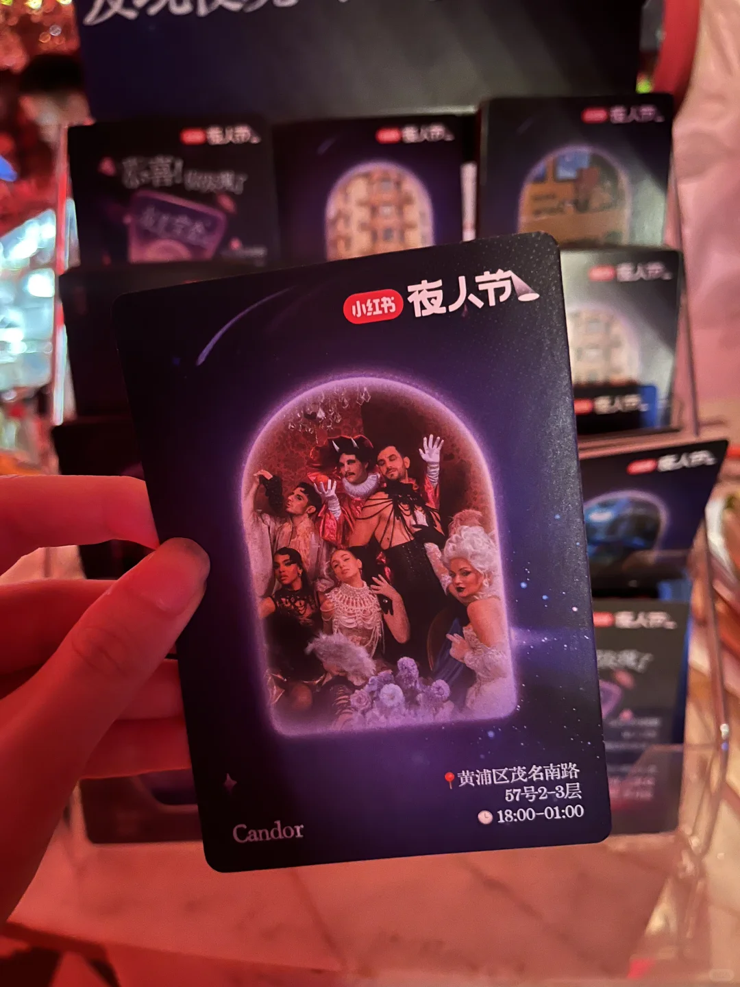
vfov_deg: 67.3
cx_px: 370
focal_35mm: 26
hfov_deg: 53.1
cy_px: 494
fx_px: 741
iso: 640
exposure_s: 1/5
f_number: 1.6
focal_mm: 5.1
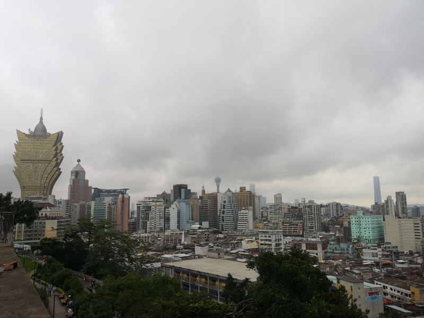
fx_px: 331
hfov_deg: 65.3
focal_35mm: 27
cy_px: 159
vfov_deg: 51.4
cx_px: 212
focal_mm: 3.95
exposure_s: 1/572
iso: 50
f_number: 1.8
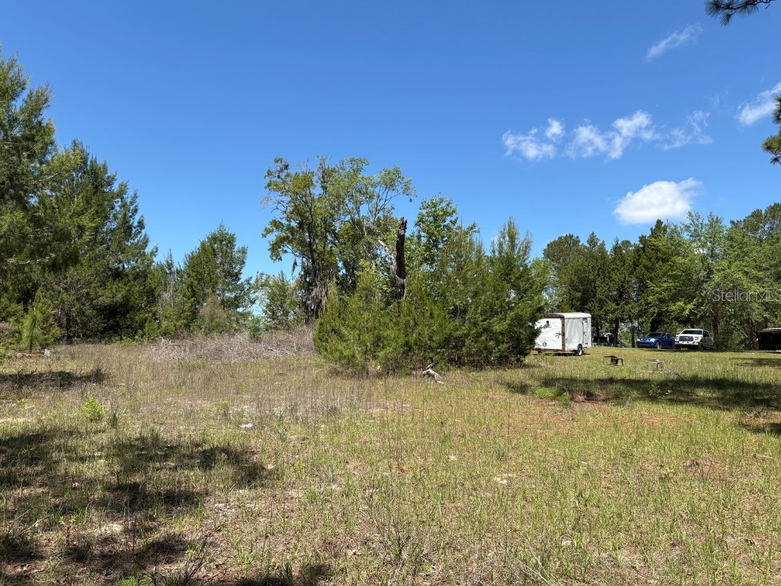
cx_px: 381
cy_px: 295
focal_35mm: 27
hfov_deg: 65.3
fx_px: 609
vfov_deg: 51.4
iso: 50
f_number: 1.6
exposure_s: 1/2451
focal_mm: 5.96
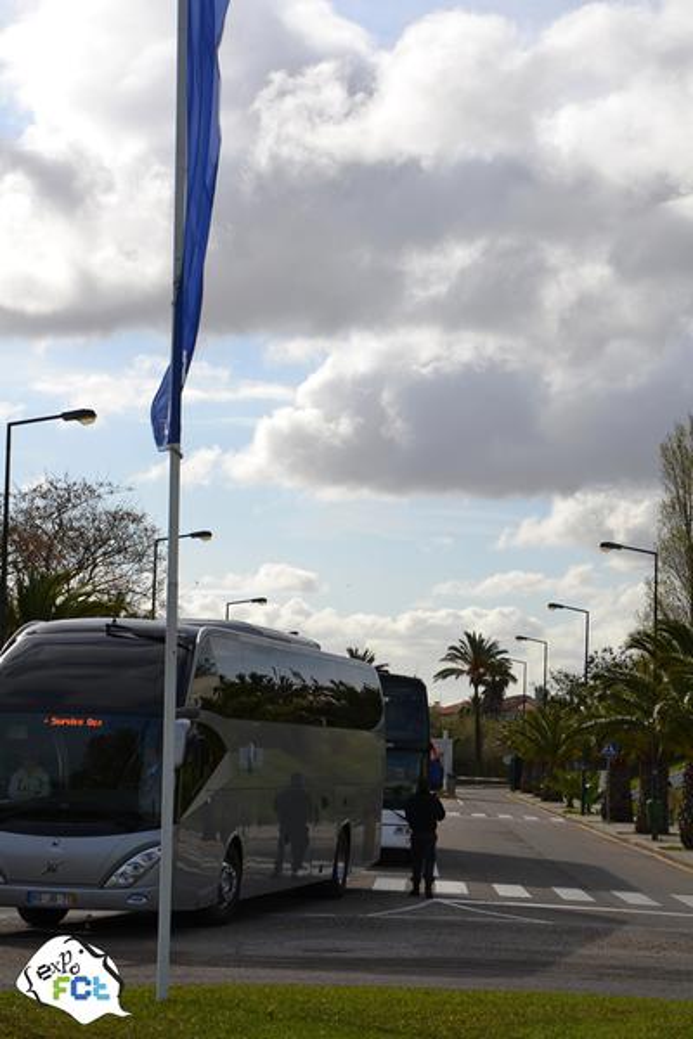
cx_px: 346
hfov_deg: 17.5
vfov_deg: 26.0
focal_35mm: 78
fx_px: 2252
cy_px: 520
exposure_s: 1/320
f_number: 9
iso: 100
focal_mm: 52
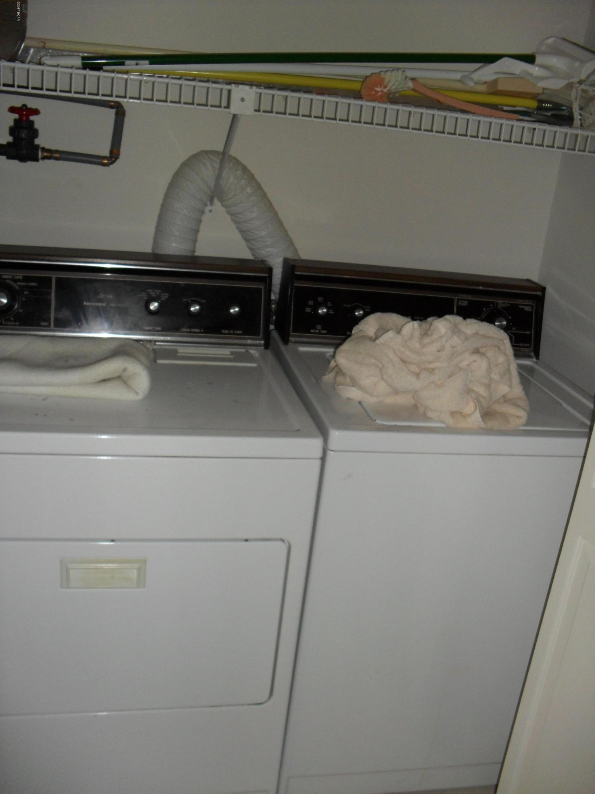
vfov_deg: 52.6
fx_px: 802
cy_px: 397
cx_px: 298
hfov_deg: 40.7
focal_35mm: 35
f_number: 3.2
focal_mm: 6.3
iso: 200
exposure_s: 1/45
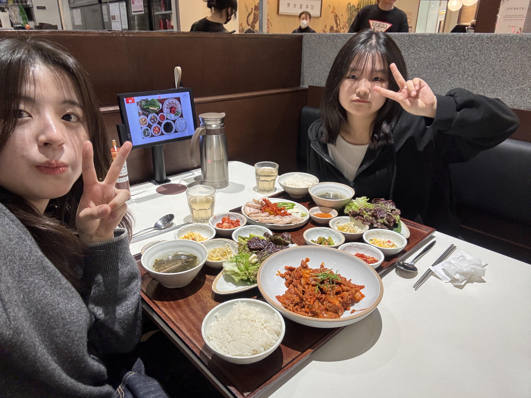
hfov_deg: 73.9
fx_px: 353
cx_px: 266
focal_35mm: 23
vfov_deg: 58.9
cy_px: 199
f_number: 1.9
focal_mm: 2.69
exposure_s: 1/60
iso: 160
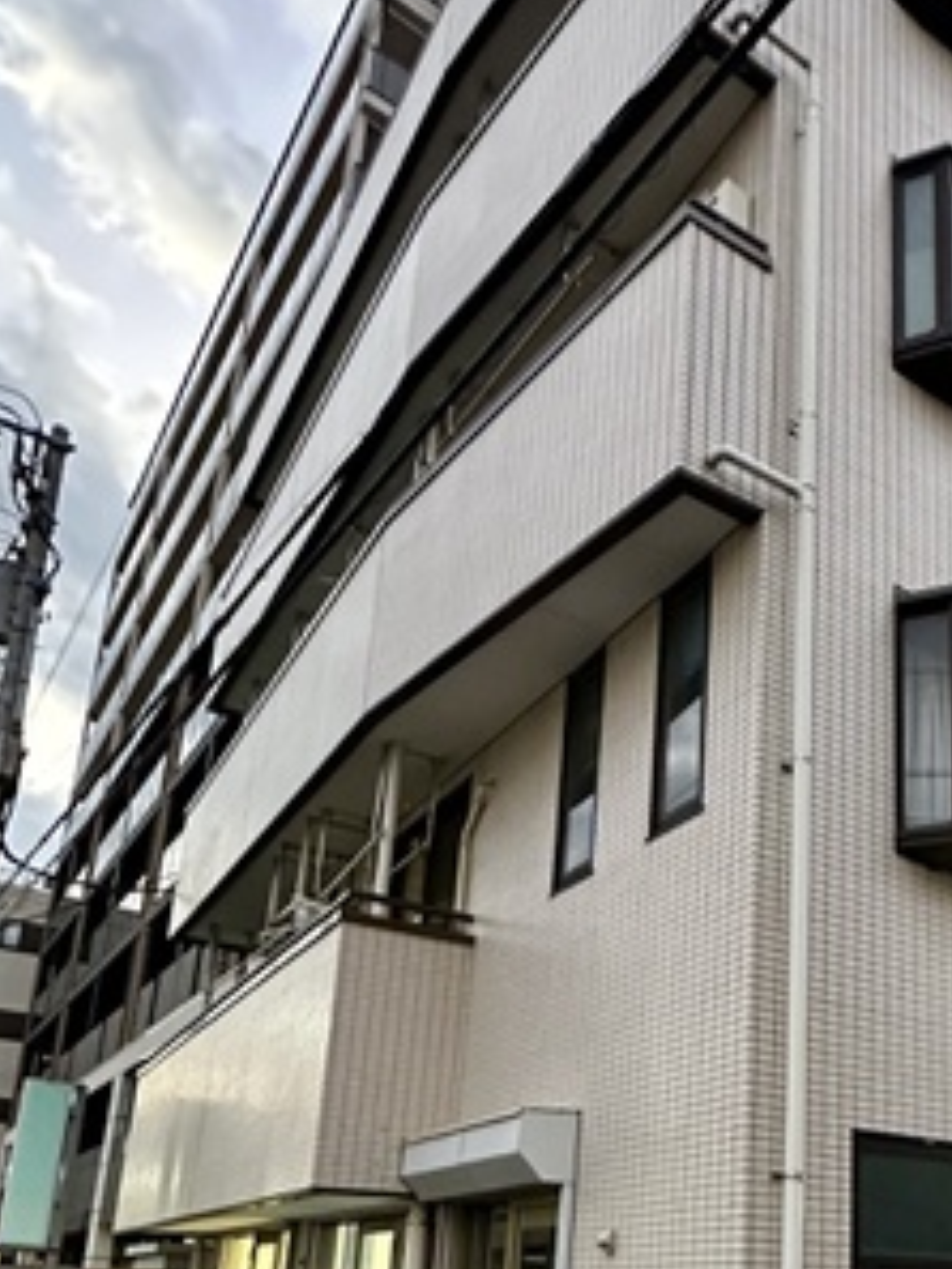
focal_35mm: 33
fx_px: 1209
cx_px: 809
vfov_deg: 52.2
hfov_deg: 40.5
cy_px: 991
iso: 1000
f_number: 2.2
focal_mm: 2.22
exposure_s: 1/50
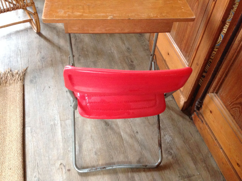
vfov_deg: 40.6
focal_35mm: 35
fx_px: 244
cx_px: 121
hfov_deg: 52.7
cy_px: 90
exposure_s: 1/15
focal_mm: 4.28
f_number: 2.4
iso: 400
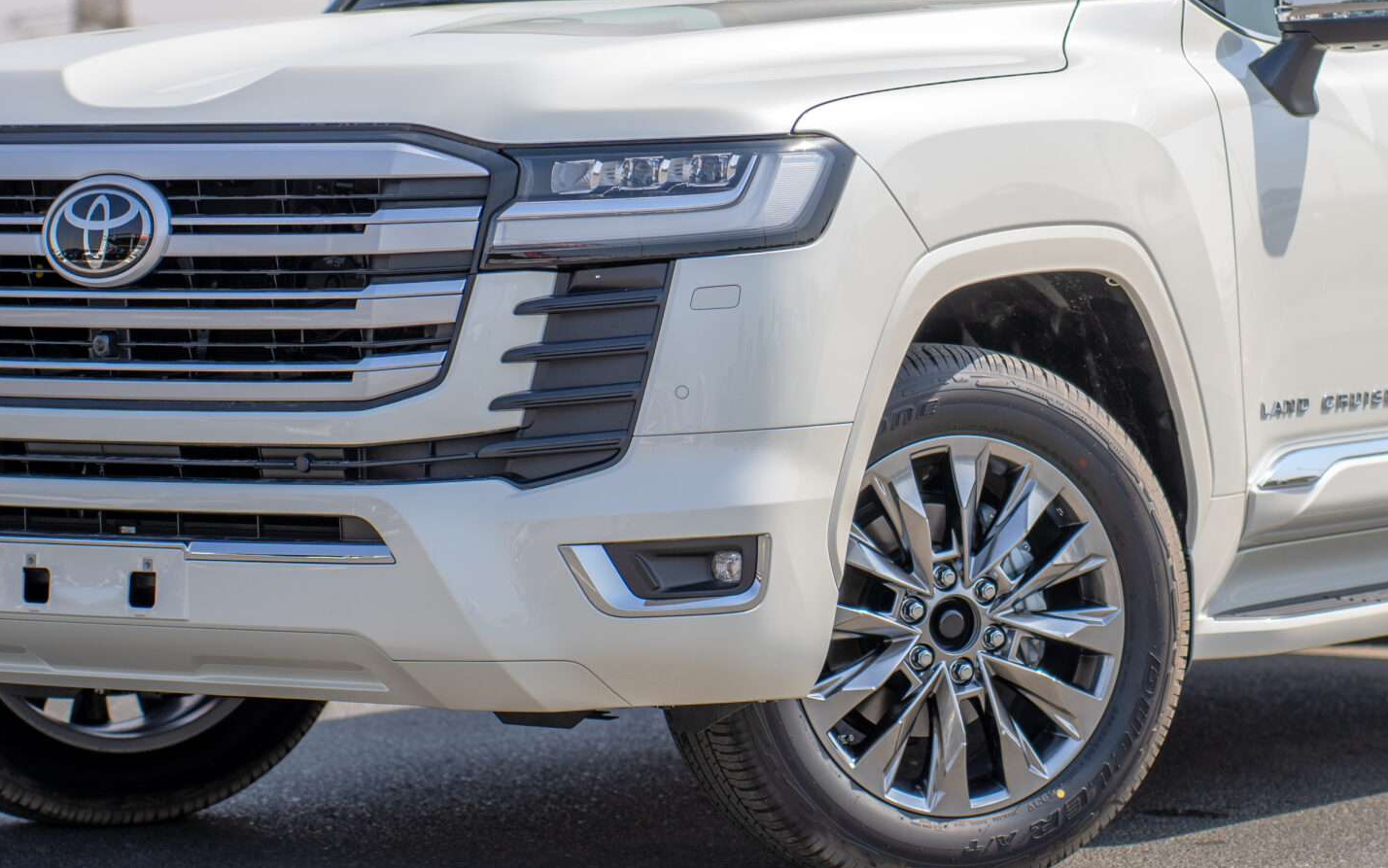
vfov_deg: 9.6
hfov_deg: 15.2
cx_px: 852
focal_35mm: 137
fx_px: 5183
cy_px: 273
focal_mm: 75
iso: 125
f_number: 2.8
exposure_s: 1/1500
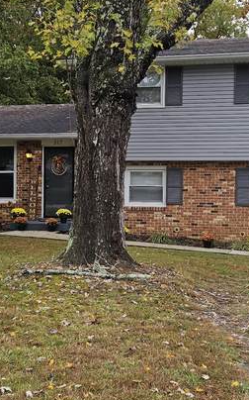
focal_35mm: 58
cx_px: 160
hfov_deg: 22.3
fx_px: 631
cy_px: 199
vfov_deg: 35.1
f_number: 1.8
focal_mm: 5.4
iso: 25
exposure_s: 1/348
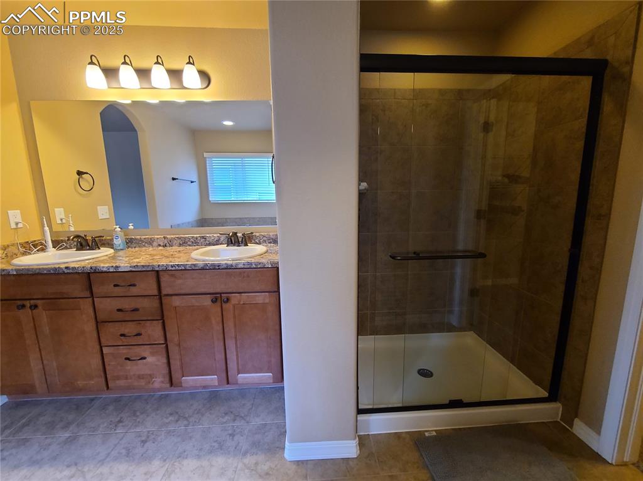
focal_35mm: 13
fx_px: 241
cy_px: 240
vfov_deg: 89.9
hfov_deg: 106.2
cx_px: 322
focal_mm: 2.2
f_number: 2.2
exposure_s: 1/60
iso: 320
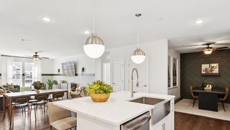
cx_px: 115
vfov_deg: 56.0
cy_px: 75
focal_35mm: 20
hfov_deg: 87.1
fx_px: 121
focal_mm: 18.8
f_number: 9
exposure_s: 1/6
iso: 250
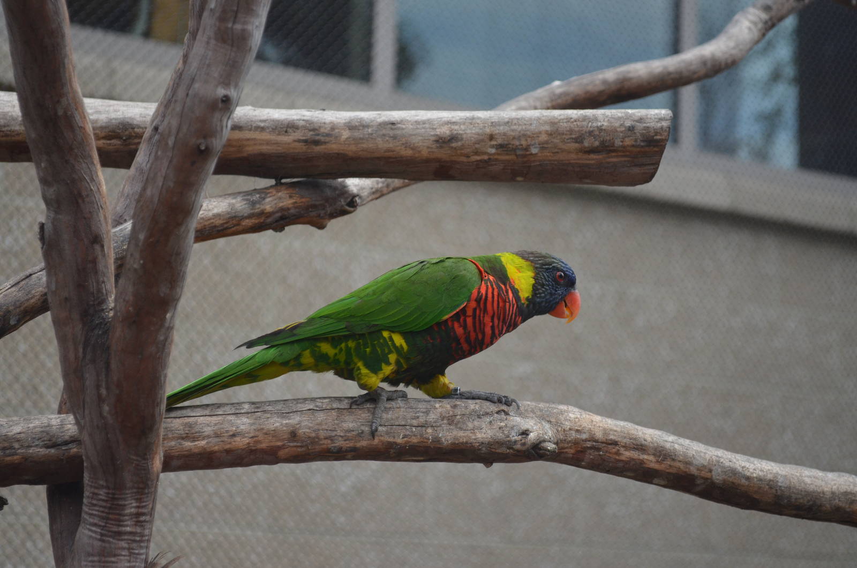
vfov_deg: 16.5
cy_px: 284
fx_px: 1960
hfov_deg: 24.7
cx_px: 428
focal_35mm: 82
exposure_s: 1/1000
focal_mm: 55
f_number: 5.6
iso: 720
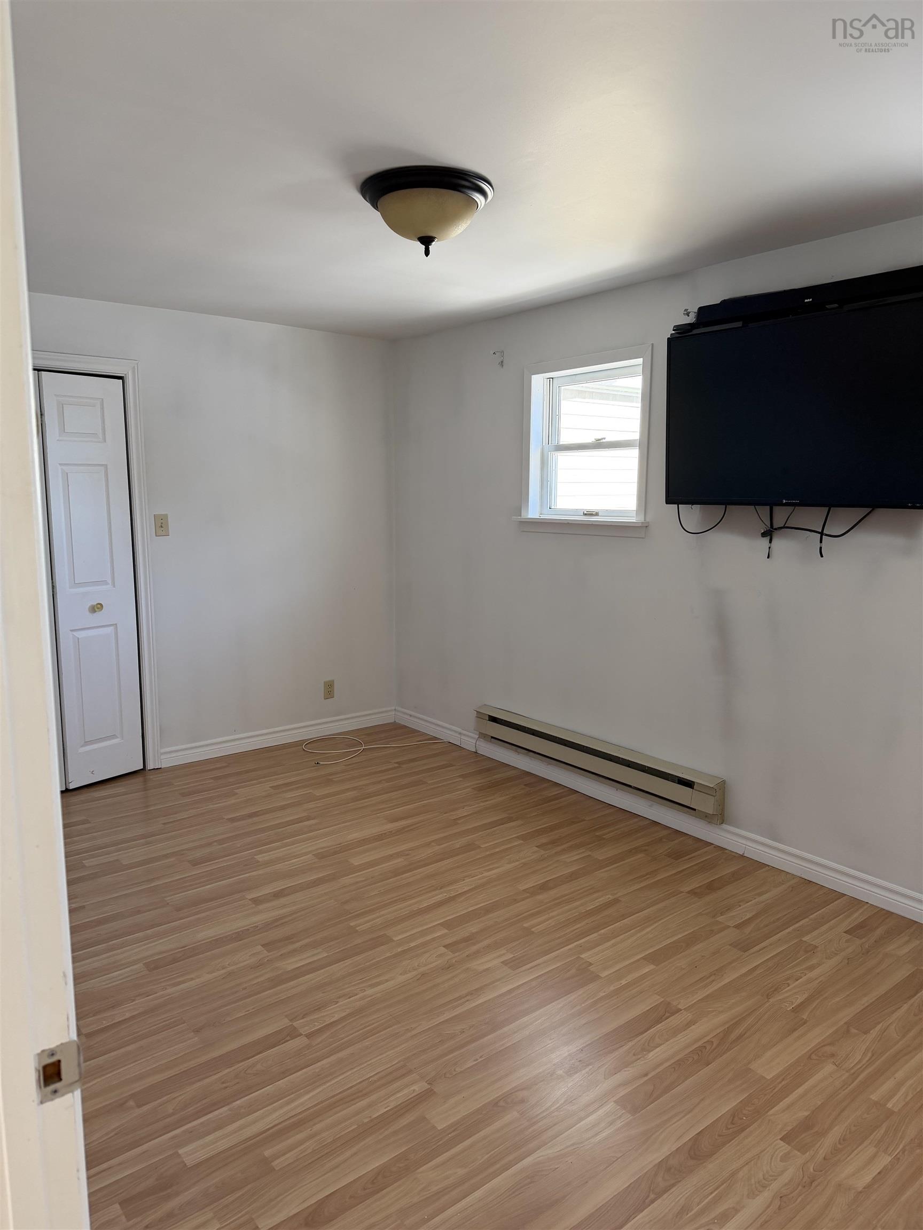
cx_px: 462
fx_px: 853
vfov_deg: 71.6
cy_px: 615
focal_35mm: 24
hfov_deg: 56.8
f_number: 1.78
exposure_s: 1/225
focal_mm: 6.76
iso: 160
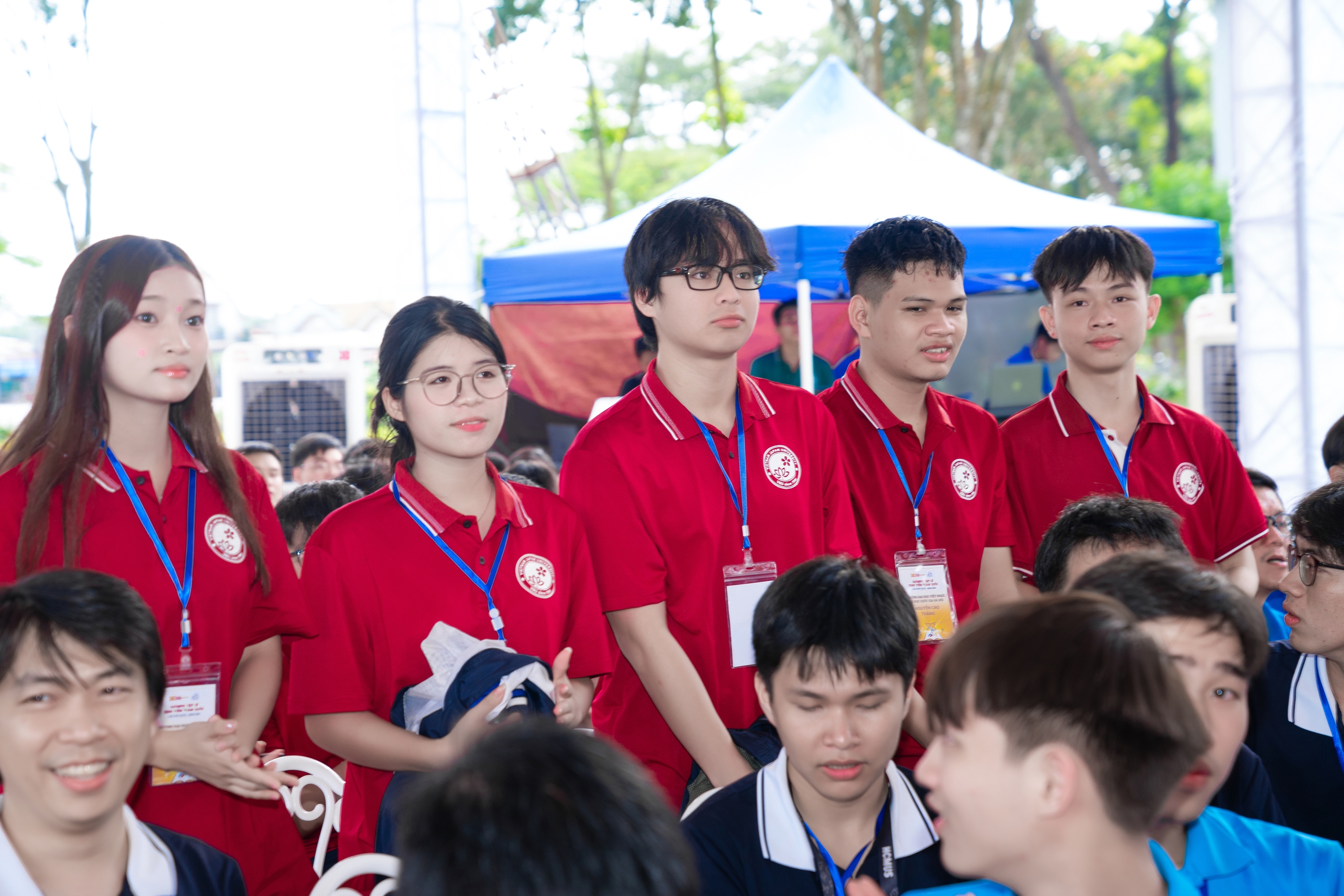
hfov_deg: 28.8
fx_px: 2613
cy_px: 448
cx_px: 672
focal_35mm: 70
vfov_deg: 19.5
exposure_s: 1/160
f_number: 4
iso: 400
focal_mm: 70
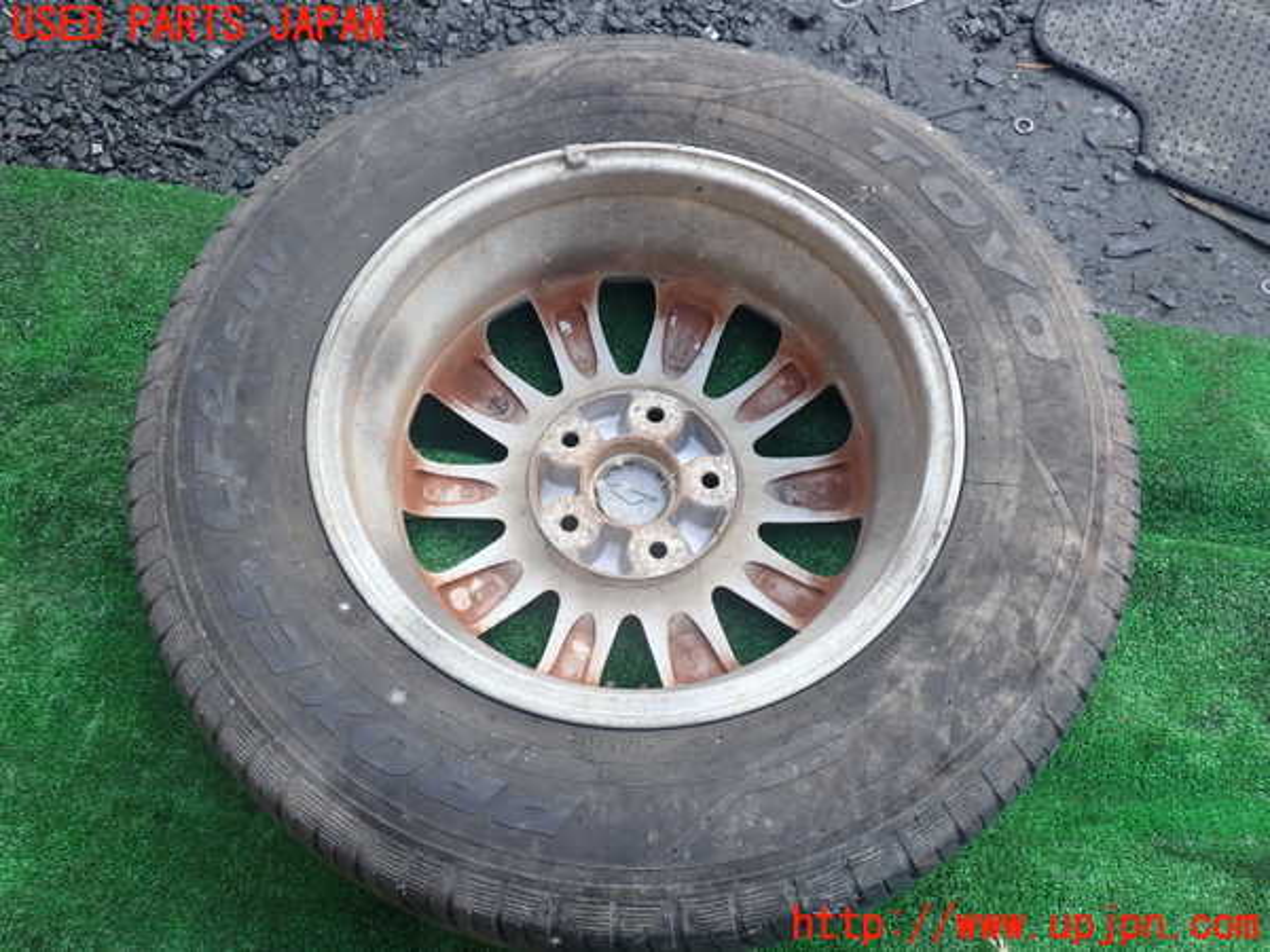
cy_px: 476
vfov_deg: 46.8
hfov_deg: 60.0
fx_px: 1101
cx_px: 635
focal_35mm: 30
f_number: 3.2
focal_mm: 5.4
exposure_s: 1/100
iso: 100
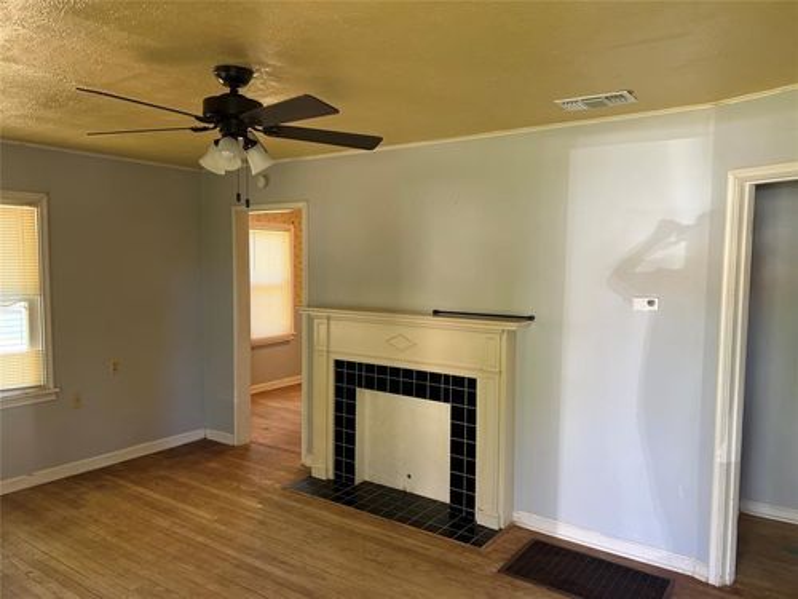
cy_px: 300
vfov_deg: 53.1
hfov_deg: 67.3
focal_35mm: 26
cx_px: 399
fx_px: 599
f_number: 1.5
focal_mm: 5.7
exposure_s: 1/121
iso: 125
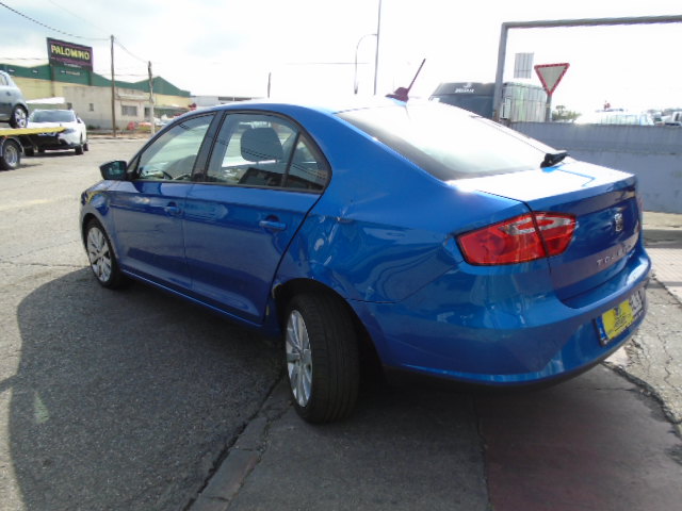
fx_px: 512
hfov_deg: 67.3
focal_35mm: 26
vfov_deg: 53.1
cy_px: 256
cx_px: 341
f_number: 3.2
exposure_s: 1/640
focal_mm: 4.6
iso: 100
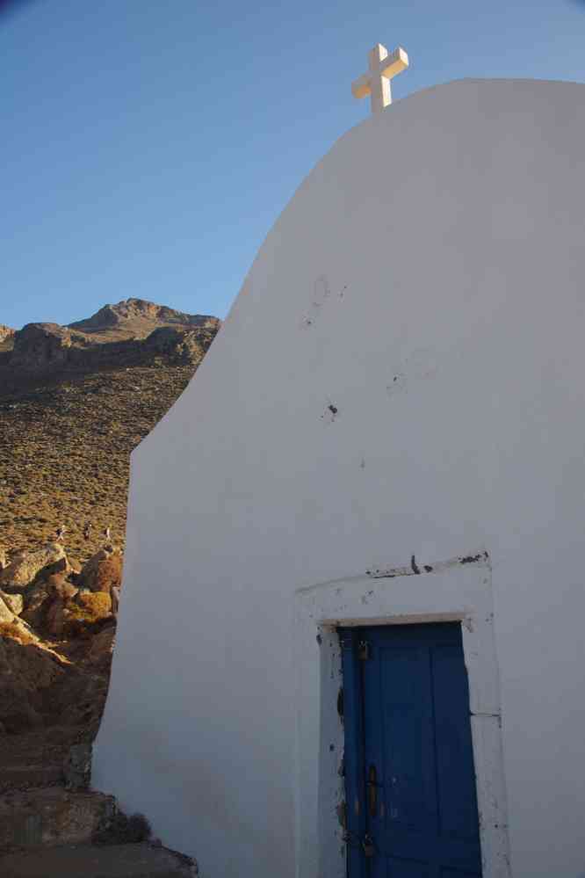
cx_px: 292
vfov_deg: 67.4
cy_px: 439
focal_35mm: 27
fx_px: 658
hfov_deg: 47.9
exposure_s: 1/50
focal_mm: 18
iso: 200
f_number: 11
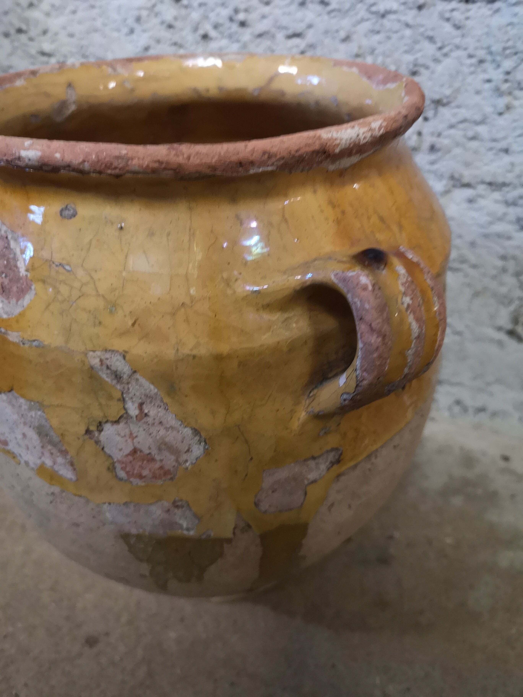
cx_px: 262
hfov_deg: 51.4
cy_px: 348
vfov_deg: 65.3
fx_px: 544
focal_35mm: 27
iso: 640
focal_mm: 3.95
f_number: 1.8
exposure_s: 1/25
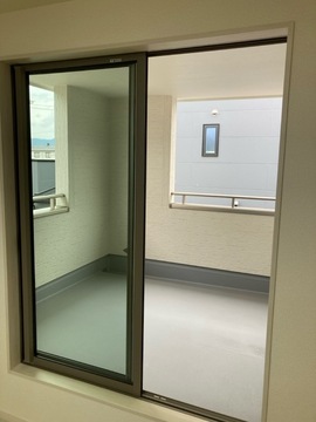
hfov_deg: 49.7
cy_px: 211
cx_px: 158
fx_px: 341
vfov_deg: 63.4
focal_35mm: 28
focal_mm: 3.99
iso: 32
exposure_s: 1/121
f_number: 1.8
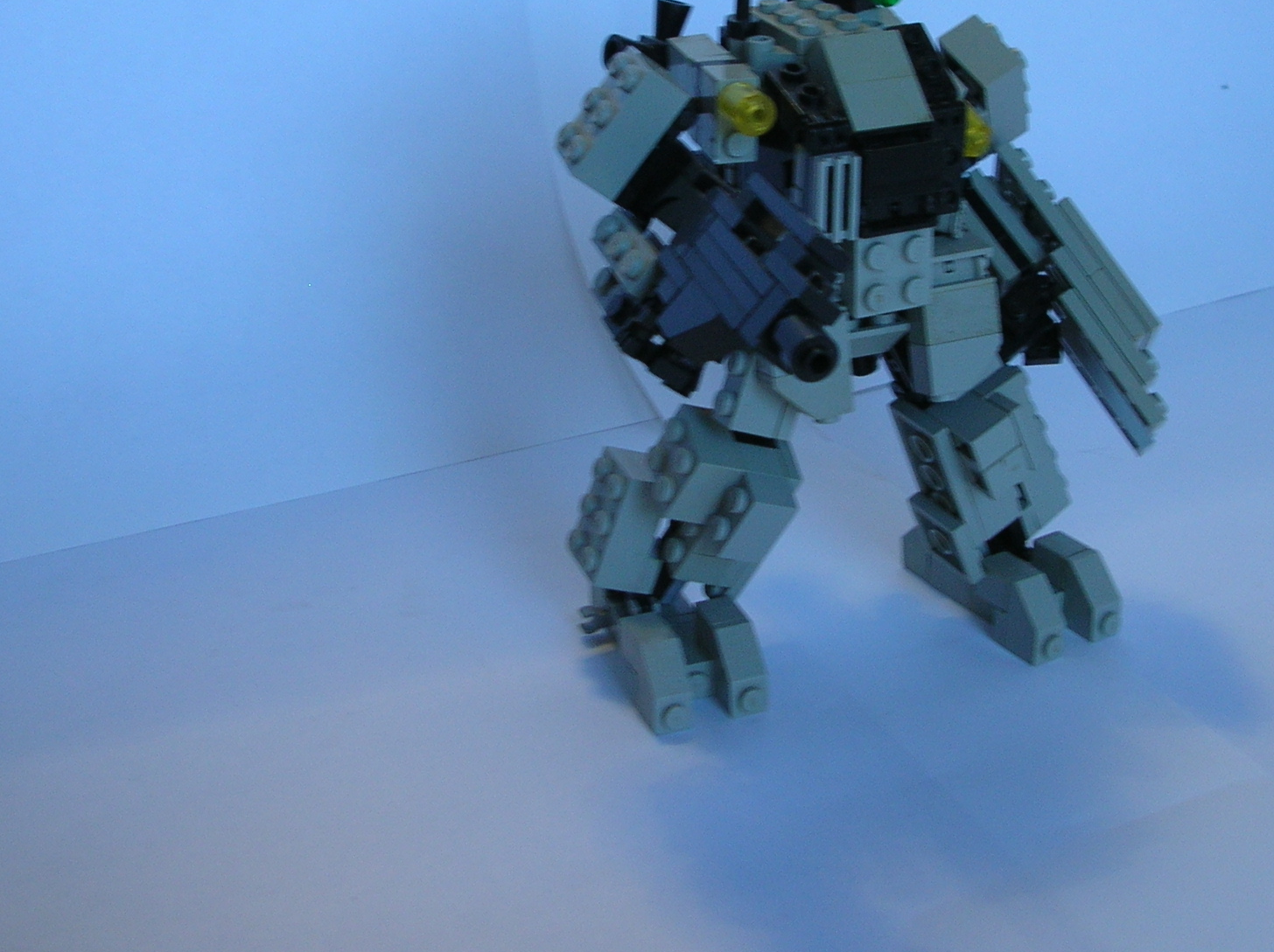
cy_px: 286
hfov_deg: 34.9
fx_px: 2022
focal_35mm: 55
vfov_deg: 26.3
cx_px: 728
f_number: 2.8
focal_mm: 5.8
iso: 50
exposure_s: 1/24.1
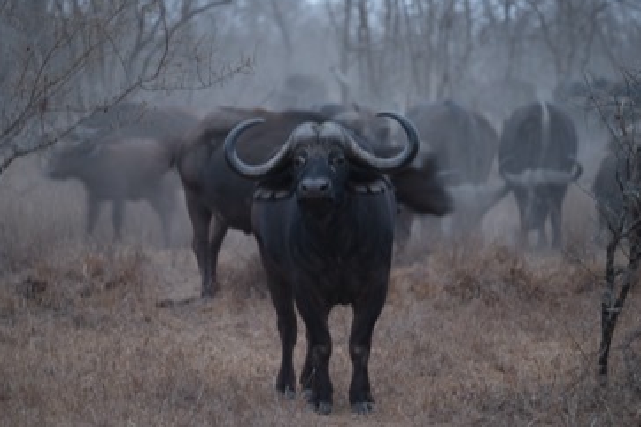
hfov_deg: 8.9
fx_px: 4129
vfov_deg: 5.9
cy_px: 195
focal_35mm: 232
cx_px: 324
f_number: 2.8
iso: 800
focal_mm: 140
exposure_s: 1/3.5
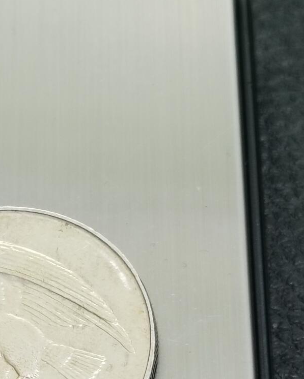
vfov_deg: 13.1
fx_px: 1642
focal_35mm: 146
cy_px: 349
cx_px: -4
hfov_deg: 10.5
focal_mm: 6.67
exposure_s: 1/100
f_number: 1.9
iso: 100
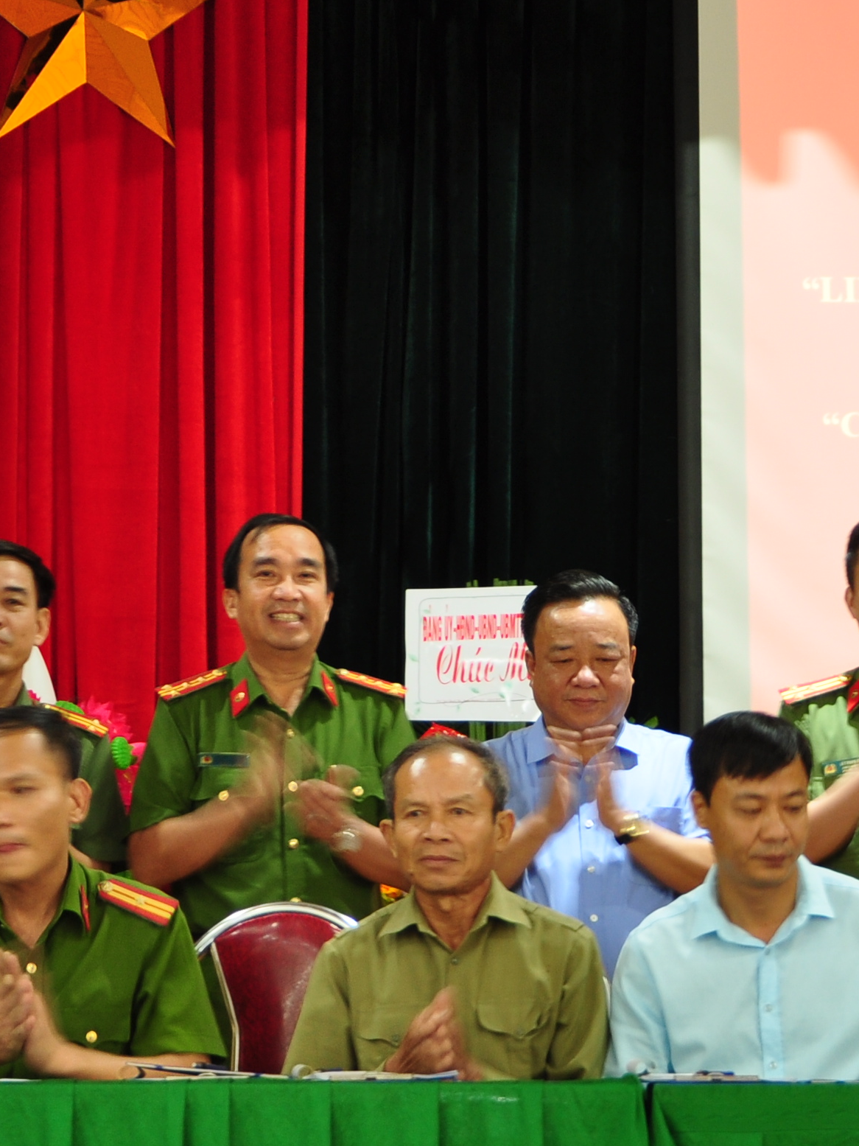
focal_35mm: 151
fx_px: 4997
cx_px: 621
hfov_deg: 9.8
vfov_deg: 13.1
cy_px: 547
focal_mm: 38
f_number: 4.5
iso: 250
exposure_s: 1/8
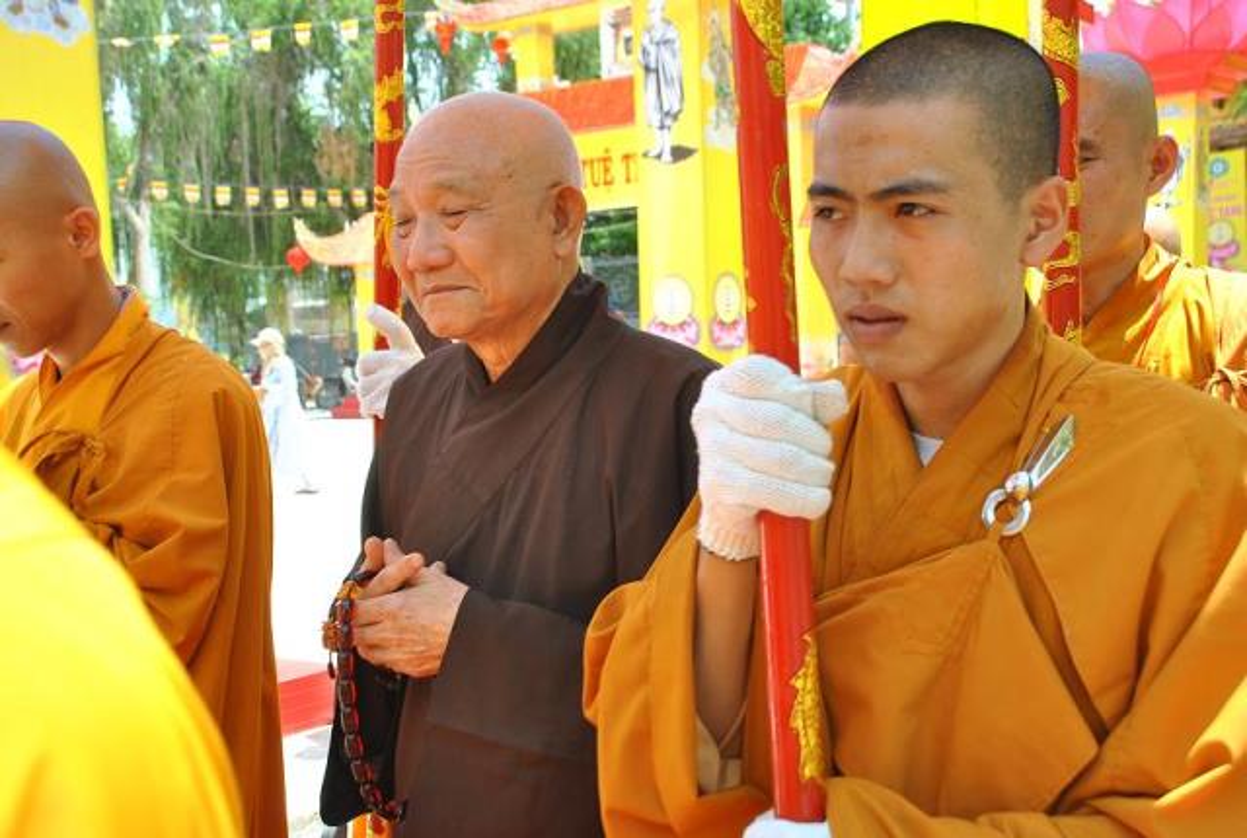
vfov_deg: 32.1
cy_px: 419
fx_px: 1458
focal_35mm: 42
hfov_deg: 46.3
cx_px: 624
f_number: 5.6
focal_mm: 28
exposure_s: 1/160
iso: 200
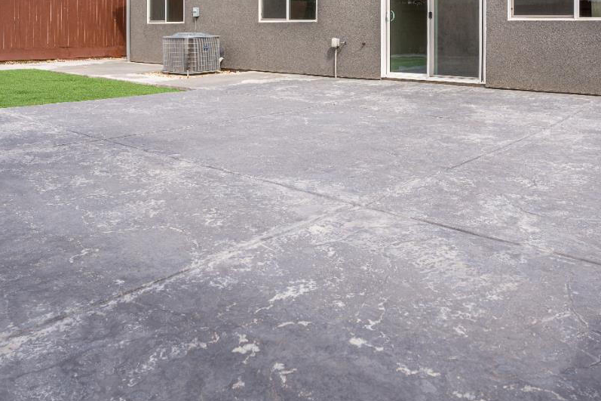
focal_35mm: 32
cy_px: 32
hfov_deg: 58.7
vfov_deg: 38.0
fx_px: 534
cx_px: 310
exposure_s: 1/500
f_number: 5.6
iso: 80
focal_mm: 17
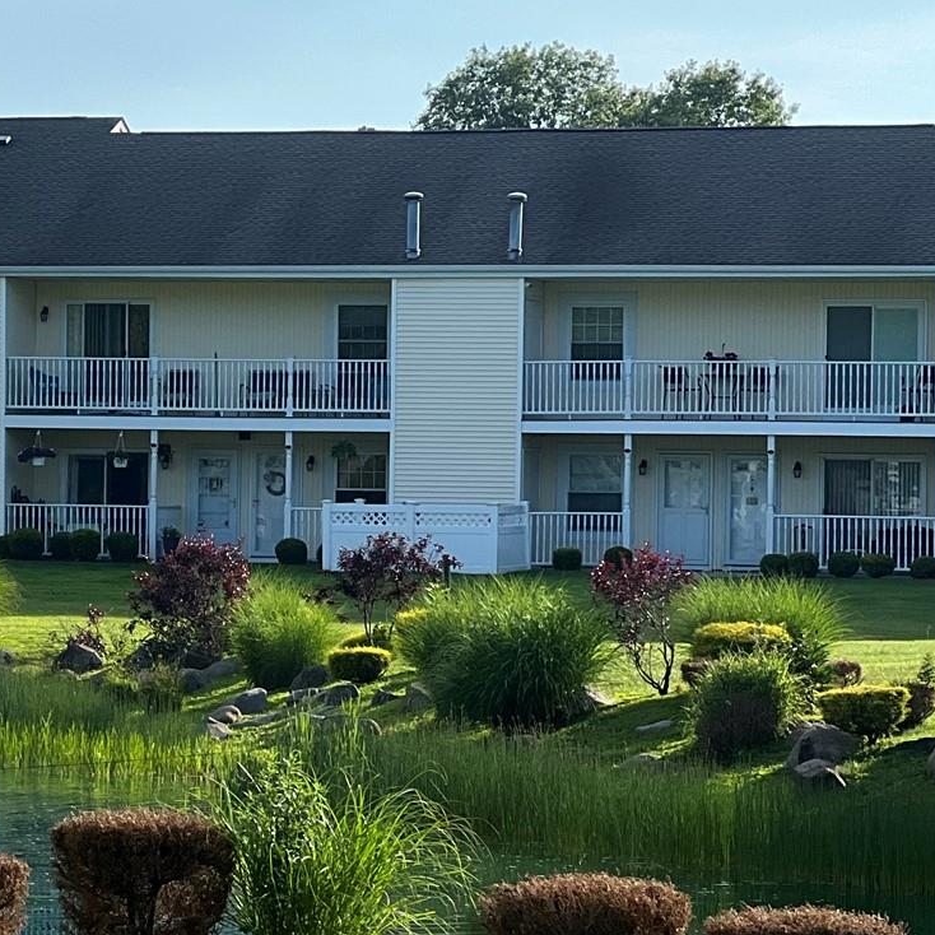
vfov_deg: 9.2
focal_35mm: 190
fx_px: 5806
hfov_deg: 9.0
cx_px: -318
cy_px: 549
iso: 32
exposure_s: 1/440
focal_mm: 9
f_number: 2.8
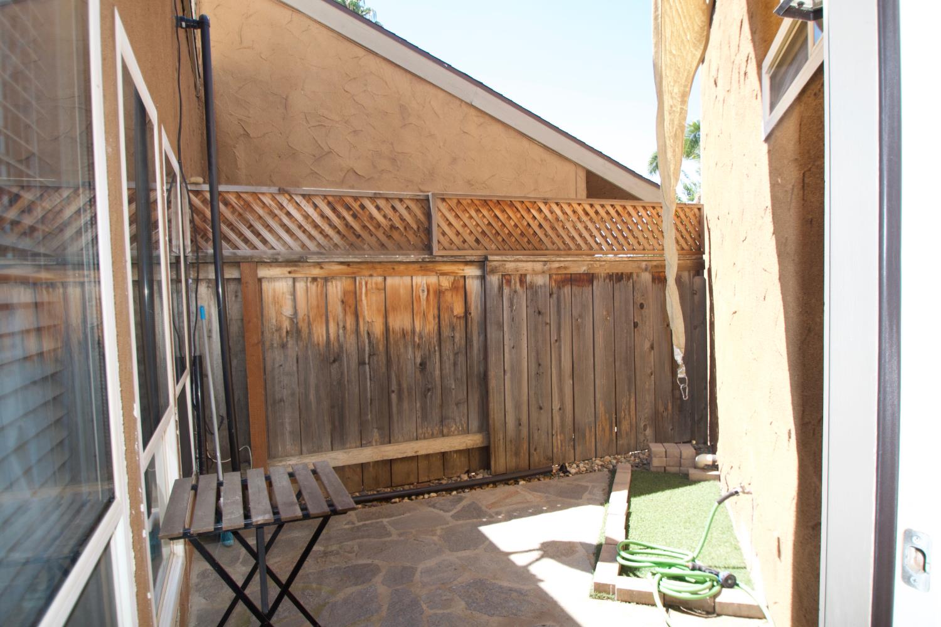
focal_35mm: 21
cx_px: 470
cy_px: 314
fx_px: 549
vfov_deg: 59.5
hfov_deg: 81.2
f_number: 4
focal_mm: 14
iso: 100
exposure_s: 1/200
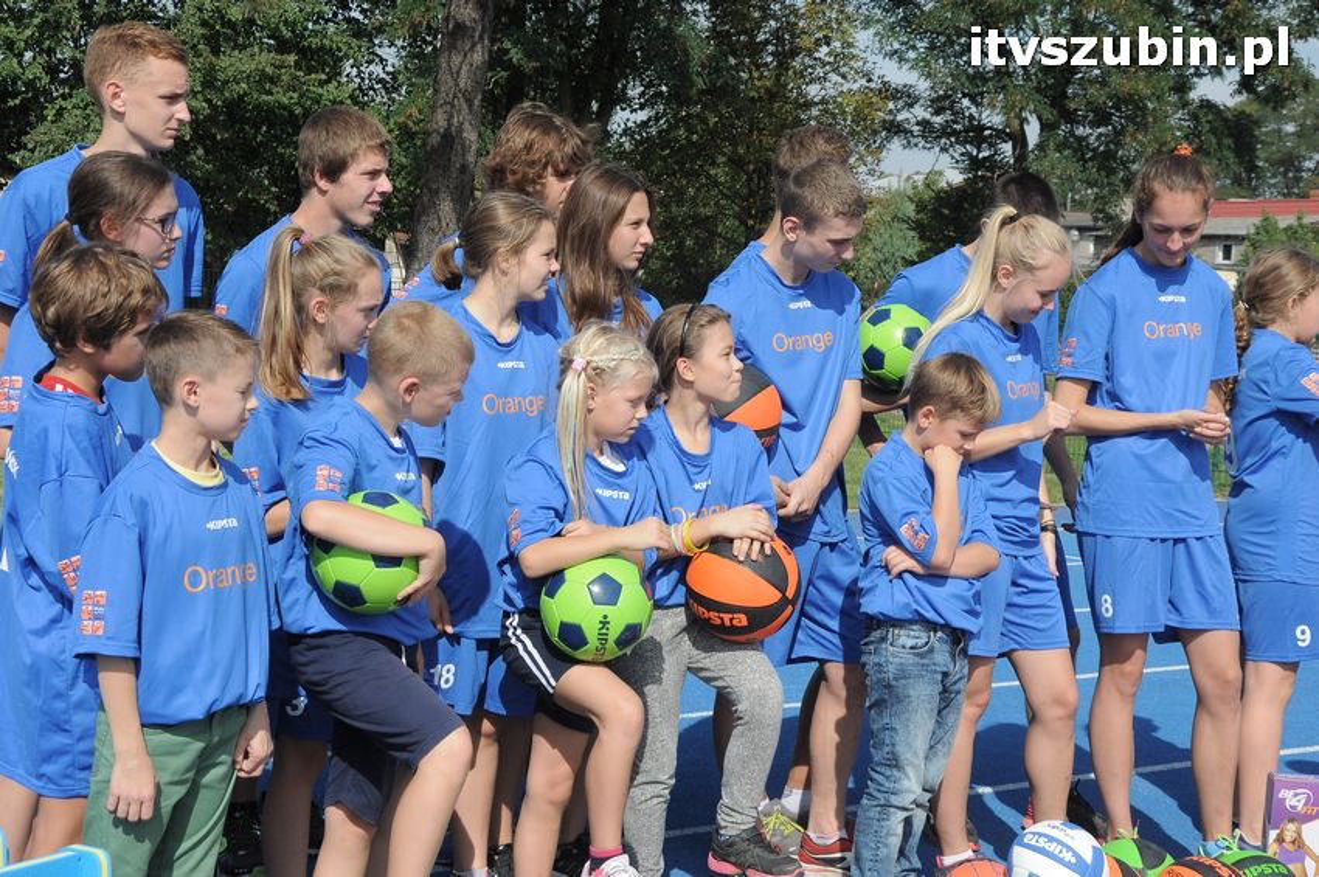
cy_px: 438
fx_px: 2306
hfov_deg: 31.9
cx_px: 660
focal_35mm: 63
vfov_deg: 21.5
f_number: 11
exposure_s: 1/500
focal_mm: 42
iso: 400
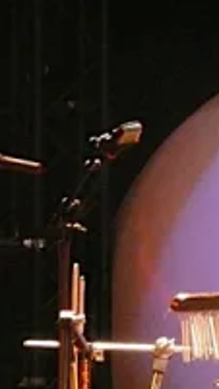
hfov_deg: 3.8
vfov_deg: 6.8
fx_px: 3284
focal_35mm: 318
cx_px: 349
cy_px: 286
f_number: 4.8
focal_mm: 24.2
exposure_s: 1/25
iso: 800
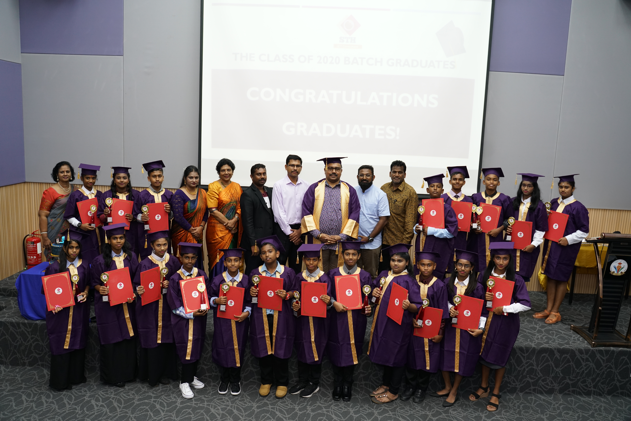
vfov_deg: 46.4
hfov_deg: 65.5
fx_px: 491
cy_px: 210
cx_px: 316
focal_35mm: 28
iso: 1000
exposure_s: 1/100
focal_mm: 28
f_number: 3.5
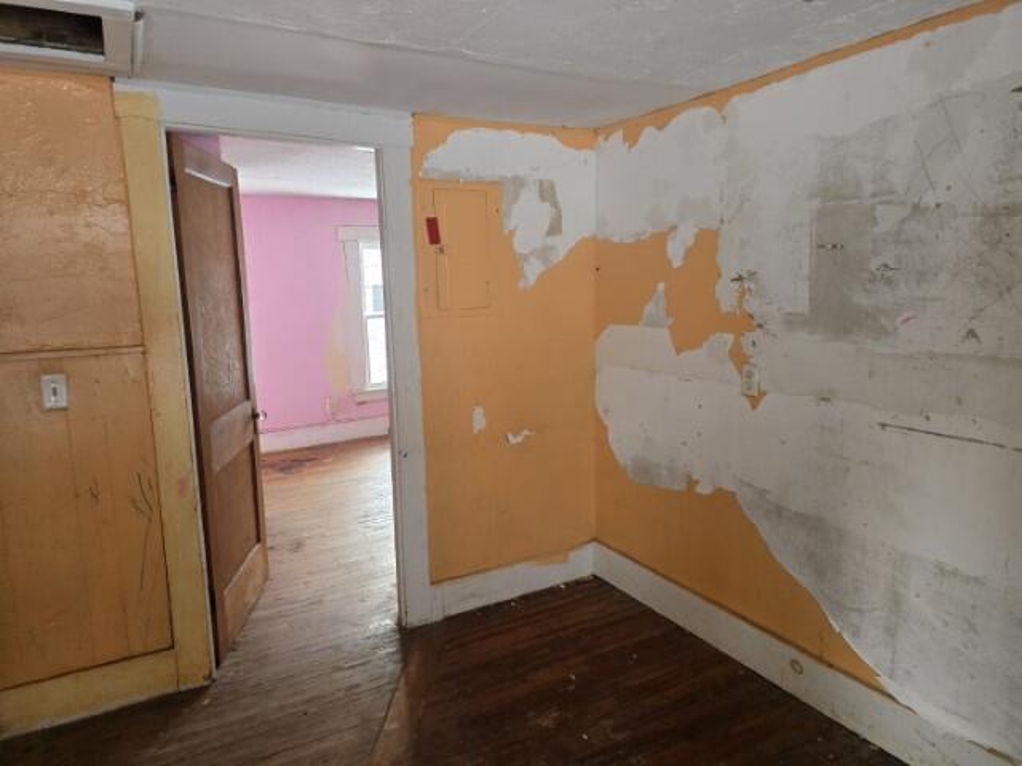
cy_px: 383
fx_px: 679
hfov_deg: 73.9
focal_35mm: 23
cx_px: 511
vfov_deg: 58.9
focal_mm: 6.3
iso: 640
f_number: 1.7
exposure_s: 1/120
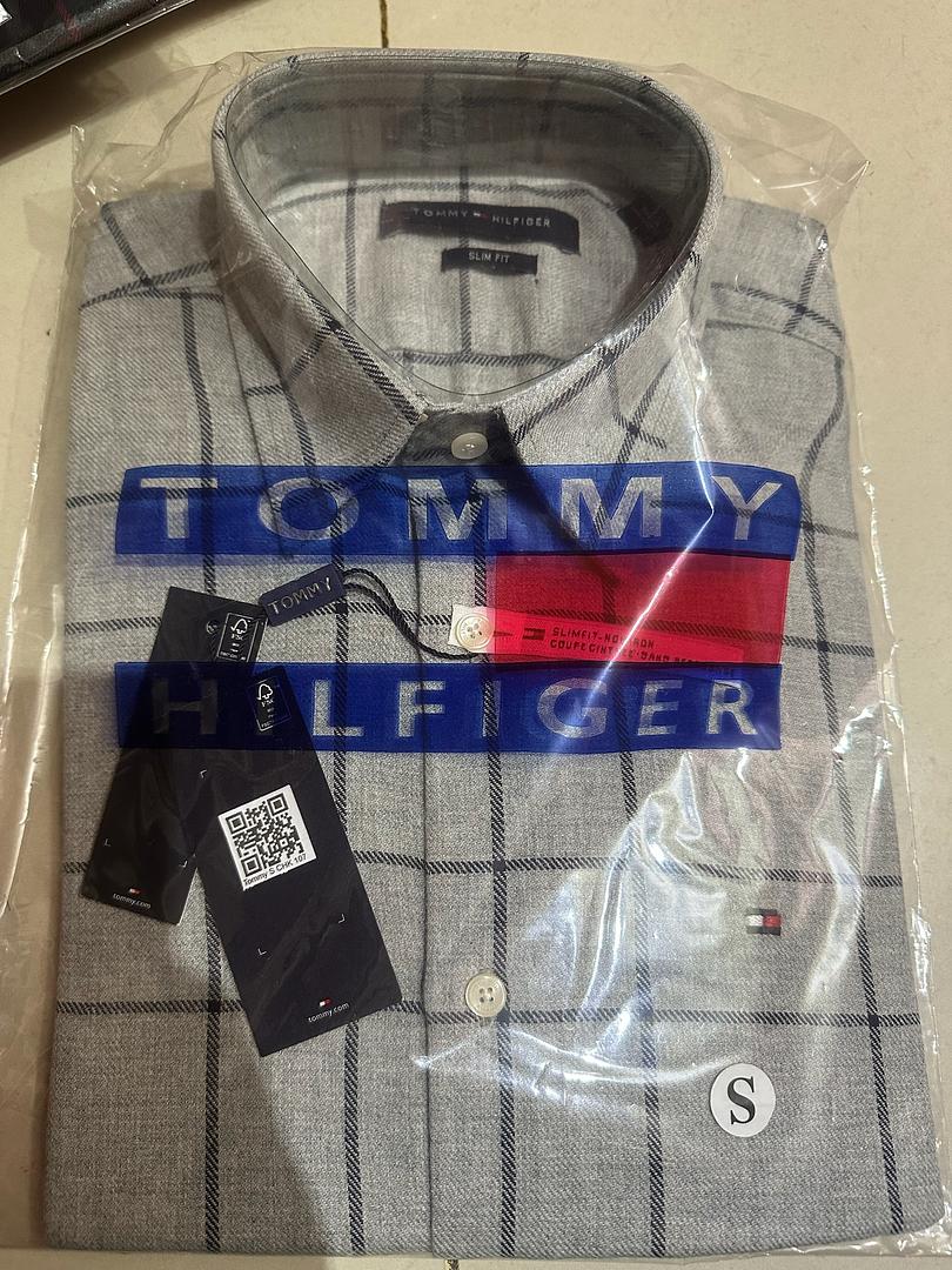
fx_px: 880
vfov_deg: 71.6
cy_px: 635
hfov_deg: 56.8
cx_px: 476
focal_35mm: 24
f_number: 1.78
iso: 320
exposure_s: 1/51
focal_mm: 6.86
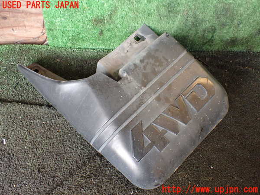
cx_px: 130
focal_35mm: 30
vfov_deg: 46.8
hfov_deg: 60.0
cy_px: 98
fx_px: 225
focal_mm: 5.4
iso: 800
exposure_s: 1/40
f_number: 2.3
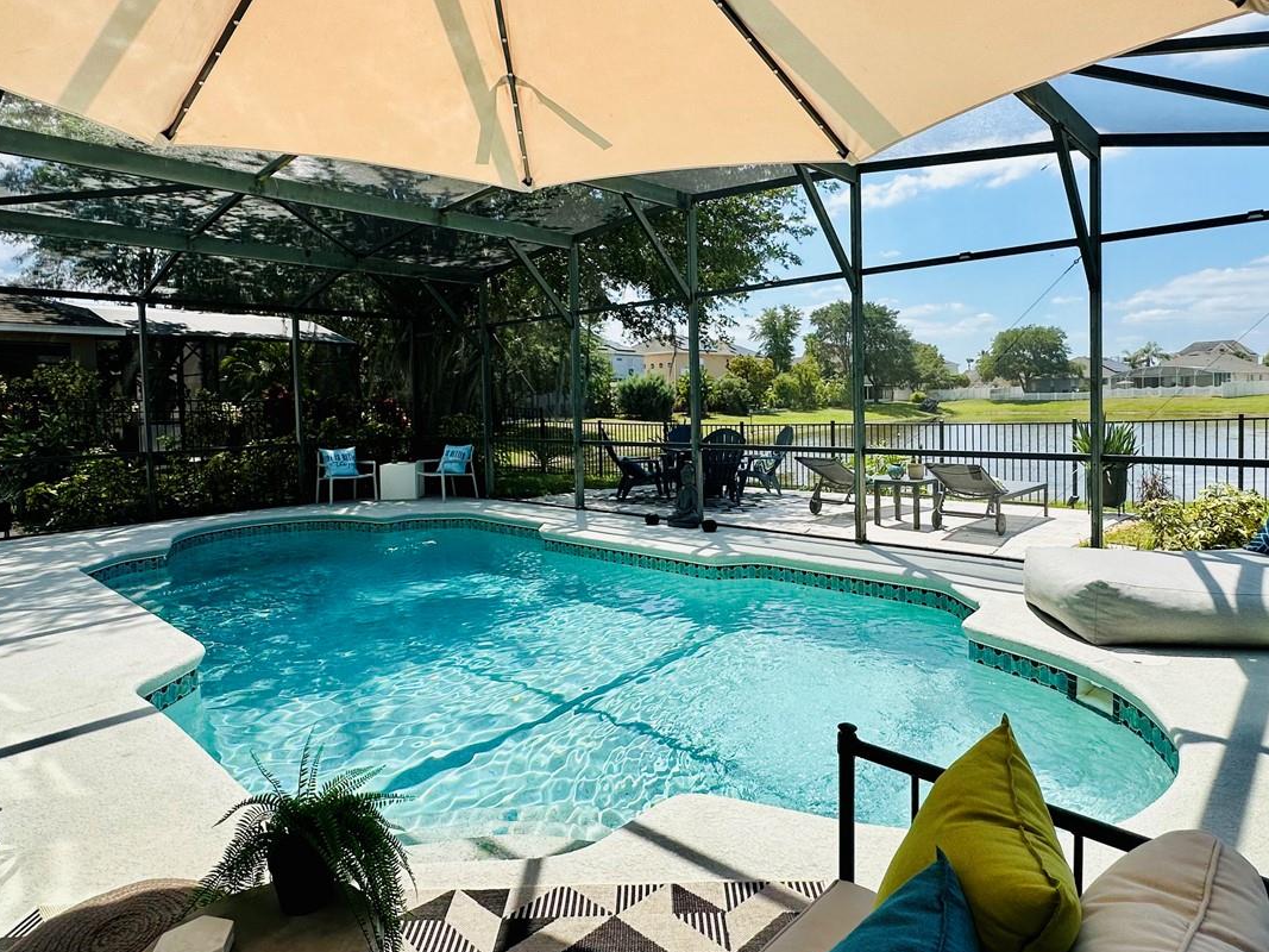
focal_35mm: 21
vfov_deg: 63.3
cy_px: 427
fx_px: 770
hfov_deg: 79.0
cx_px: 660
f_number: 2.2
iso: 40
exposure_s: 1/1125
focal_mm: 2.22
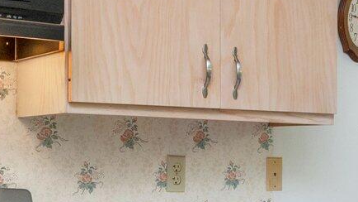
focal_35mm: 86
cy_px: 159
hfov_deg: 24.4
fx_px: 821
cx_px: 257
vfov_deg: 13.9
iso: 400
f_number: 9
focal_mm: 17.5
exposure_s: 1/30
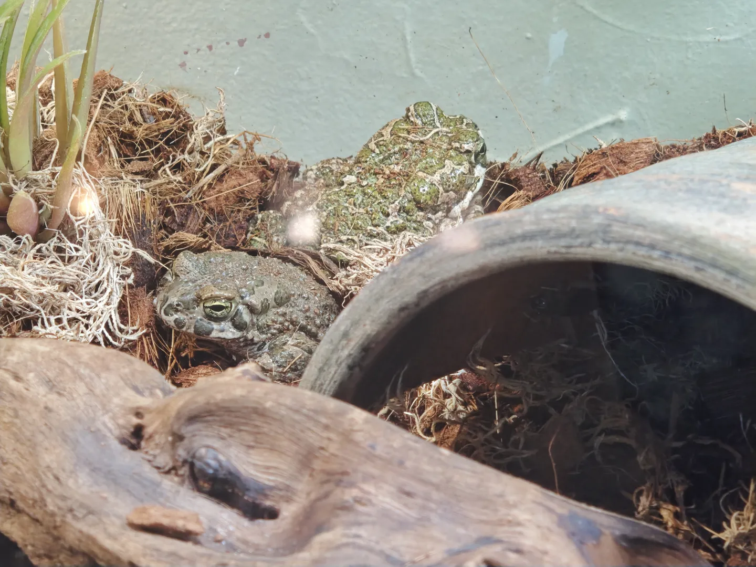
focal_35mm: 120
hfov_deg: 16.4
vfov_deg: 12.3
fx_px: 2621
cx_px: 378
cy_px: 284
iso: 1250
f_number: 2
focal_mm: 9
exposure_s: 1/50
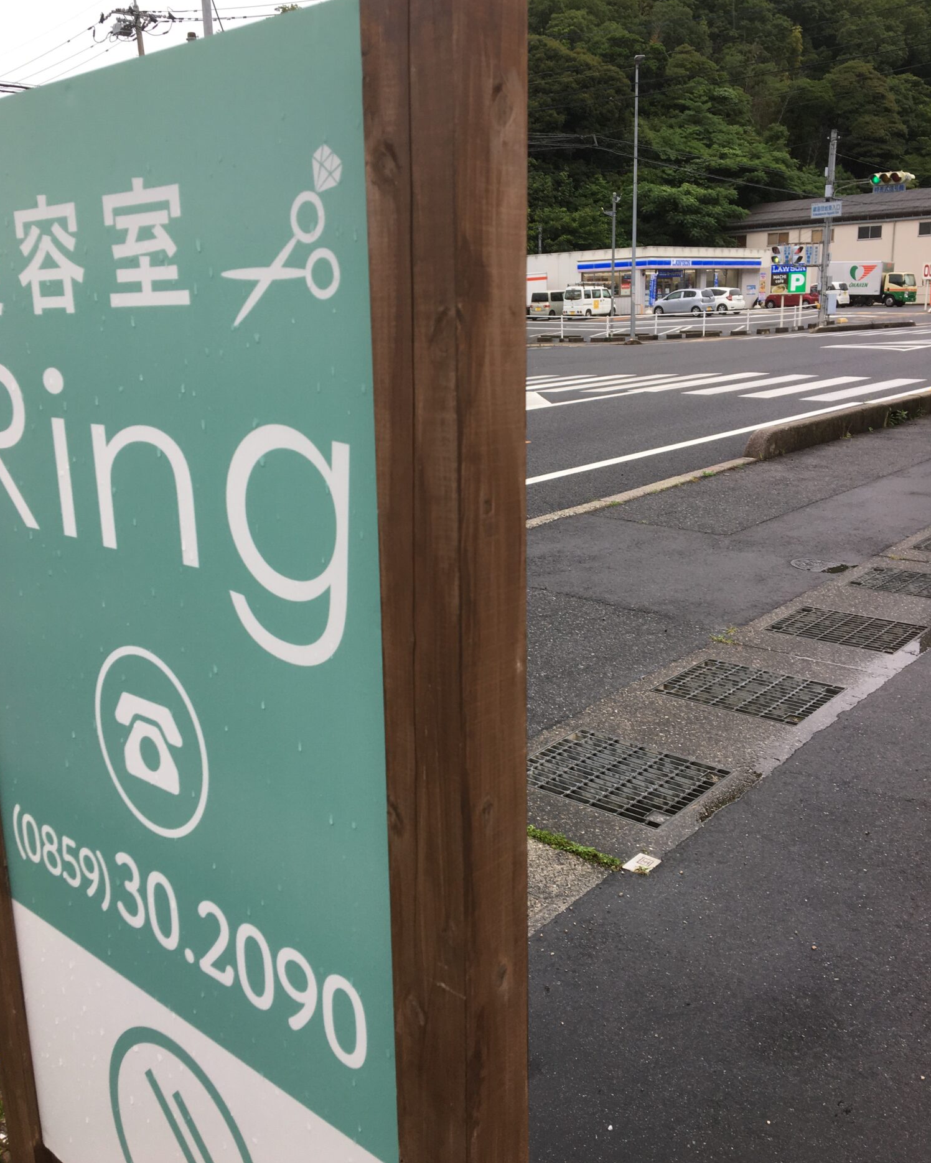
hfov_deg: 47.1
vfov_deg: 57.2
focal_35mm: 31
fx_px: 1068
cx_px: 454
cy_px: 563
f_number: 2.2
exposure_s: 1/202
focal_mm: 4.15
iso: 25
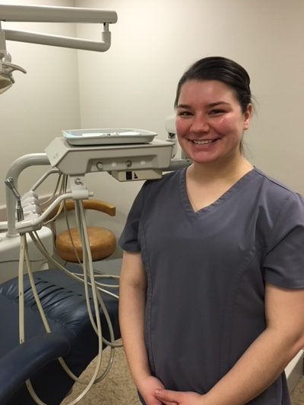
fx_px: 410
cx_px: 121
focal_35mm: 35
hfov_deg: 40.5
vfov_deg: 52.6
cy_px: 189
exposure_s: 1/30
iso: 125
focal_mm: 4.15
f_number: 2.2
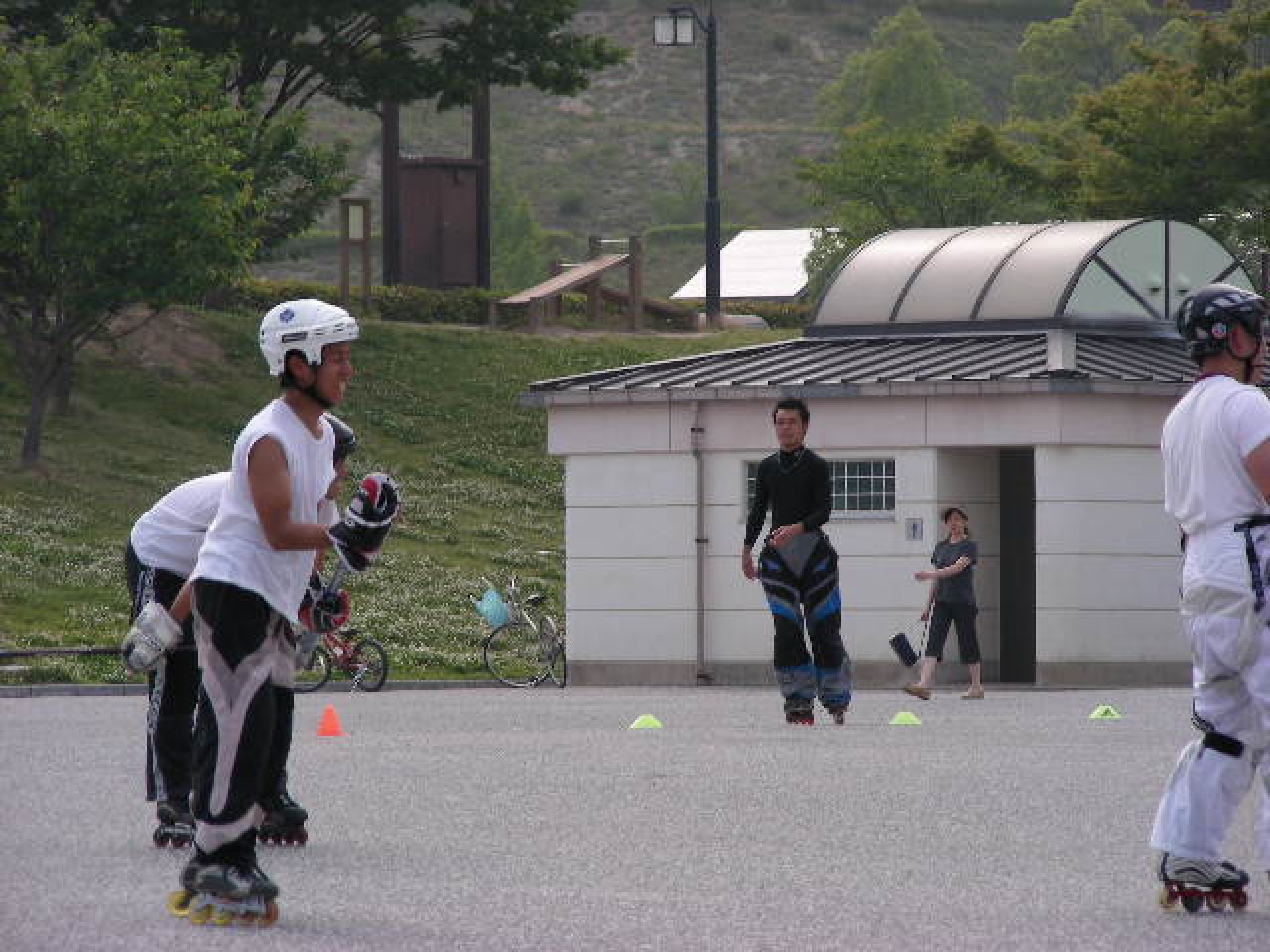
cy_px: 476
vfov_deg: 6.5
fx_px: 8438
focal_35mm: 230
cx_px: 635
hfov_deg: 8.6
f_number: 4
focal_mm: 38.3
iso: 50
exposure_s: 1/234
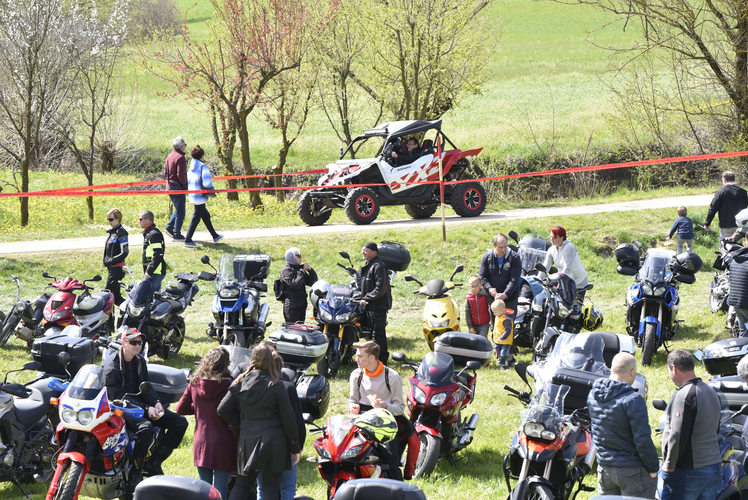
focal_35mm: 145
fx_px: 3014
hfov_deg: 14.1
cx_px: 374
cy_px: 250
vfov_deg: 9.5
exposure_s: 1/250
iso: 400
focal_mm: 145
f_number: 9
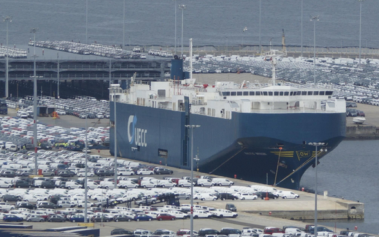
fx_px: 6858
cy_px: 94
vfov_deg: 2.0
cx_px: 442
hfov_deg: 3.2
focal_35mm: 664
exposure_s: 1/400
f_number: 6.3
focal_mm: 160
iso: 100
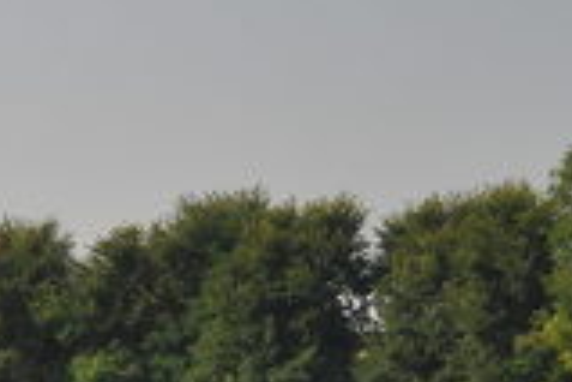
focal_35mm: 192
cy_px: 447
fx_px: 3050
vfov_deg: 7.1
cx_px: -435
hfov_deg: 10.2
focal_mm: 34
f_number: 7.1
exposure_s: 1/200
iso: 200
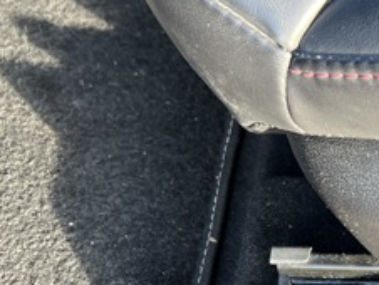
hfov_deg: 19.2
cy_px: 275
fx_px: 1008
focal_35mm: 92
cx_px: 535
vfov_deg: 15.8
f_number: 1.5
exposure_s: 1/121
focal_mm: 5.7
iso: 80
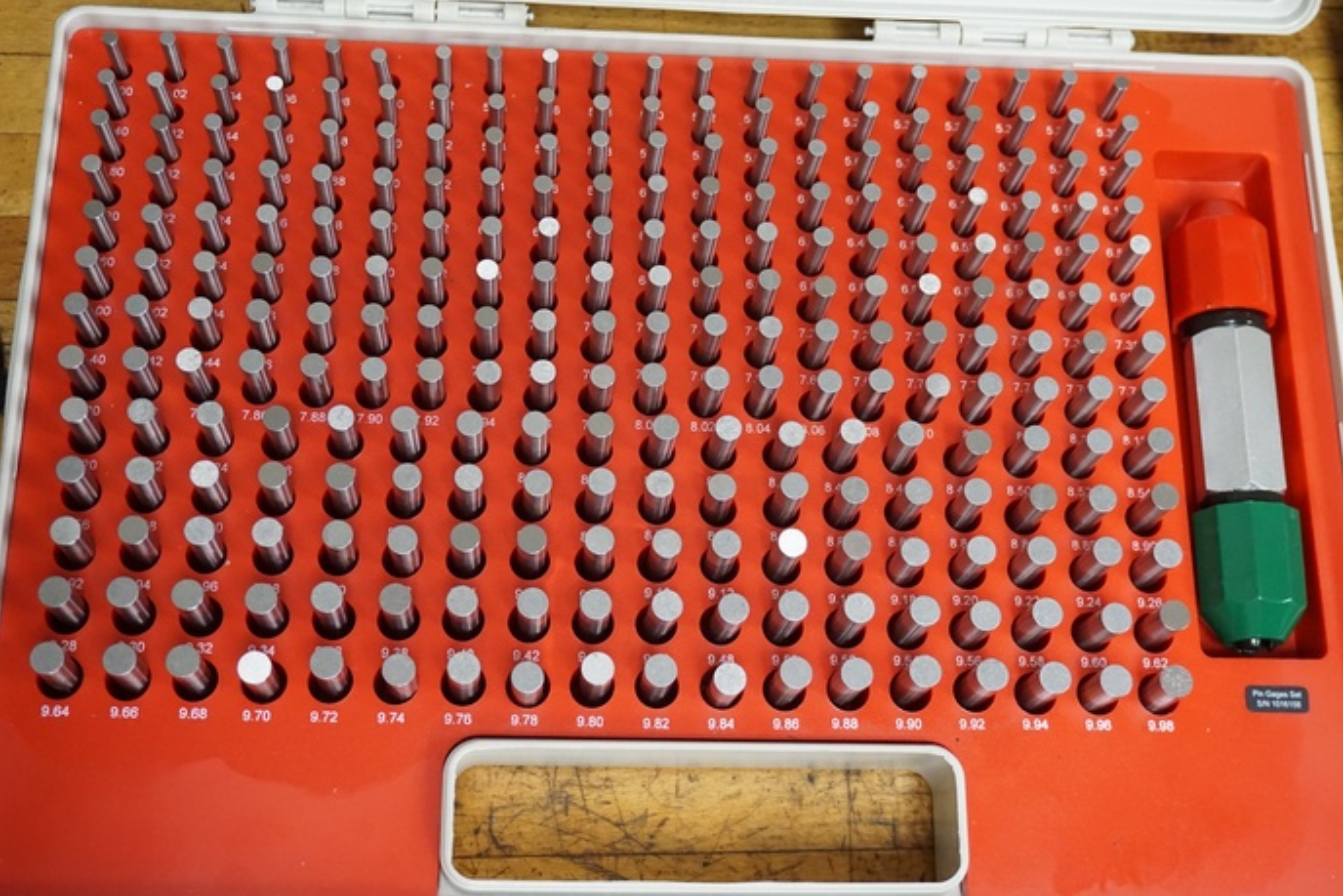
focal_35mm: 46
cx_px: 670
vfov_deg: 29.5
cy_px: 431
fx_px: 1699
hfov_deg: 43.1
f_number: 4.5
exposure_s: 1/80
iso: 3200
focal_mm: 29
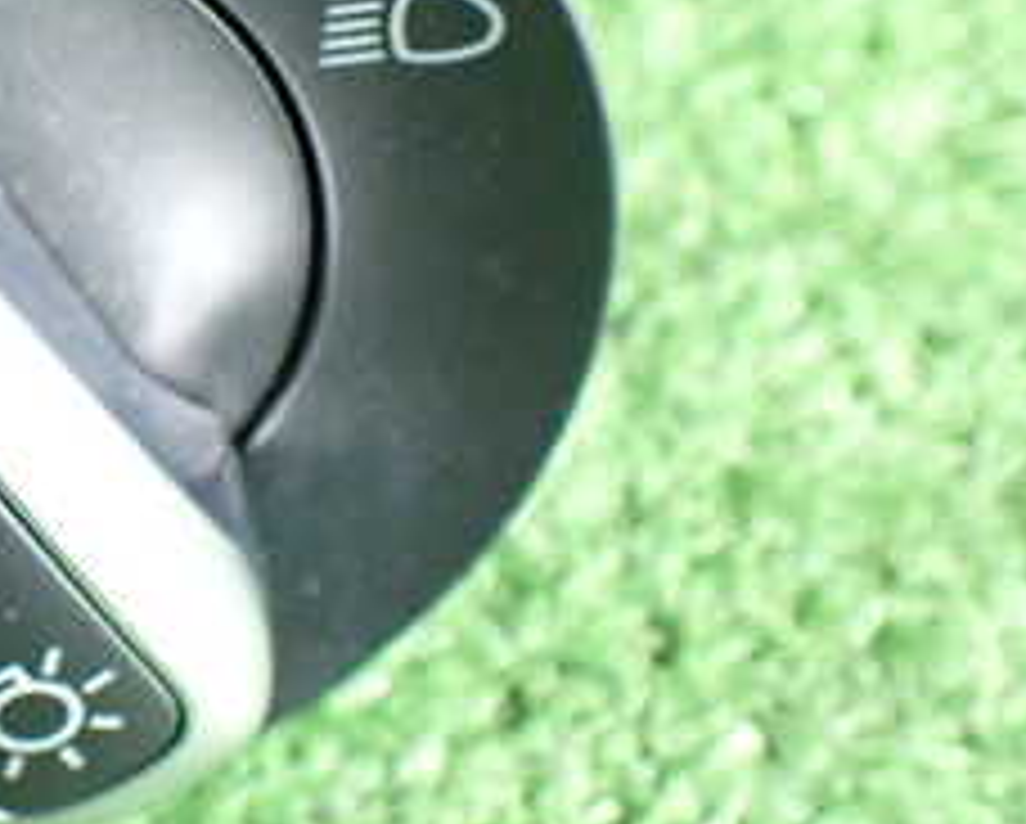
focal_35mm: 77
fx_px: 2341
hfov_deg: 23.1
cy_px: 198
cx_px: -130
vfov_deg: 19.8
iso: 800
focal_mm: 5.4
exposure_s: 1/60
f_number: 2.3
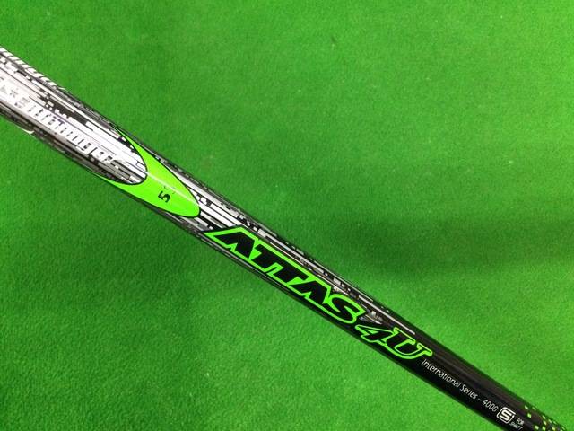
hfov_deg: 58.4
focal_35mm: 31
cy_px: 216
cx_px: 287
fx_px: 514
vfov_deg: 45.4
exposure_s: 1/30
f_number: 2.4
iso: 200
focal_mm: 3.3
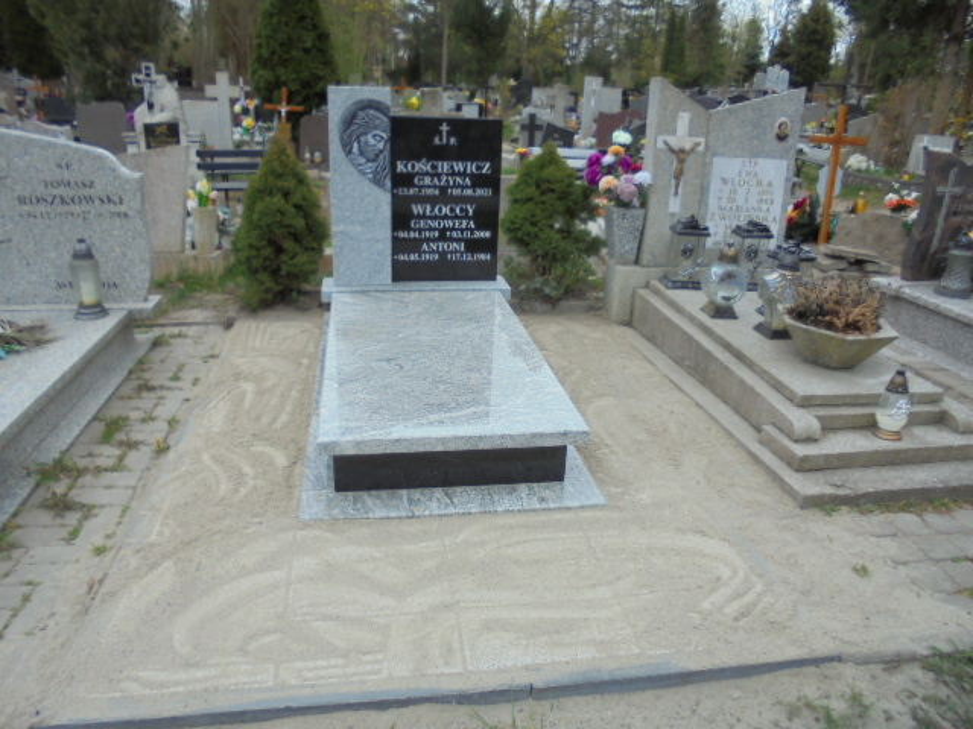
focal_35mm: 26
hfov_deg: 67.3
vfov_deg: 53.1
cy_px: 364
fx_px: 731
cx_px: 486
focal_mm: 4.6
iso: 100
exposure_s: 1/200
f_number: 3.5
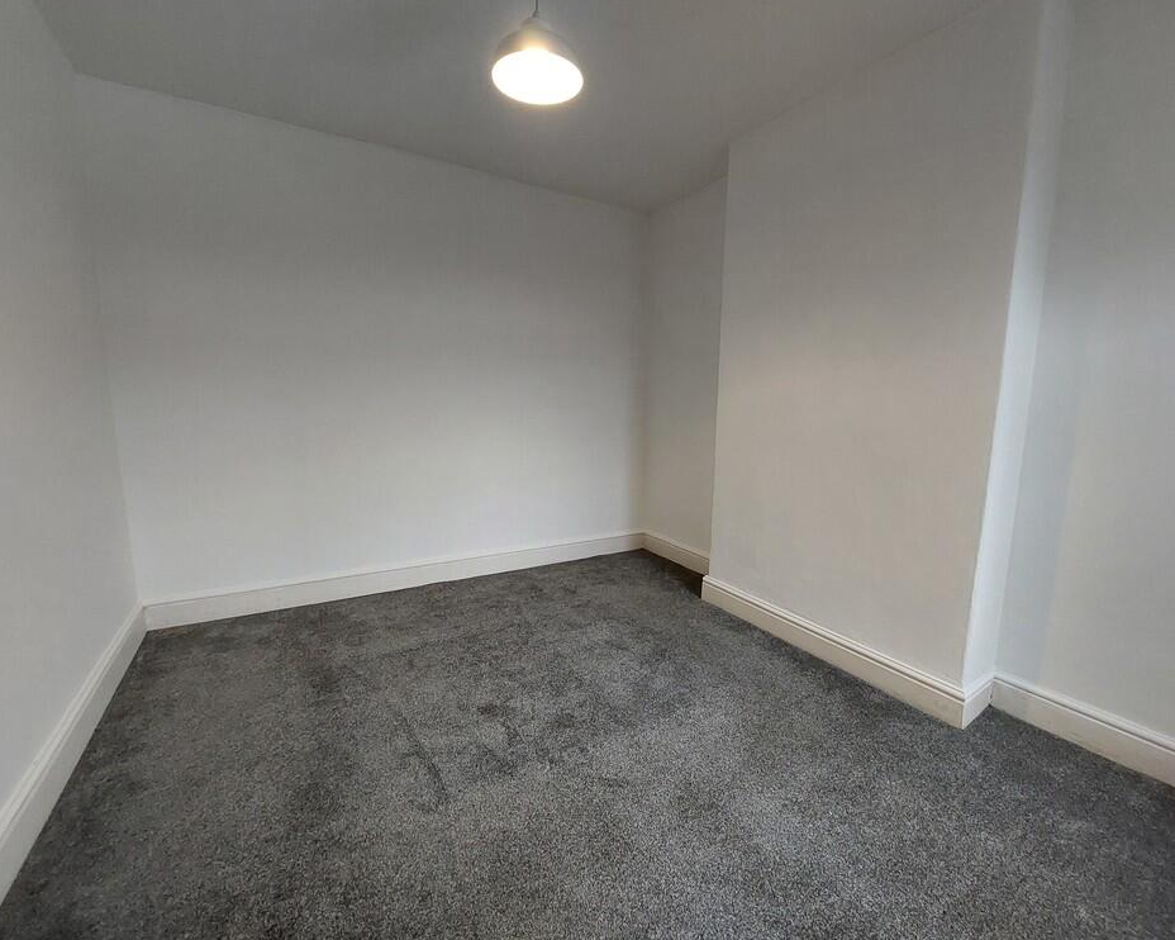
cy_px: 476
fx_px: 487
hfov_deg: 100.5
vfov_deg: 88.0
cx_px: 629
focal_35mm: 14
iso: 200
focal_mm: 1.74
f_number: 2.2
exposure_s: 1/50
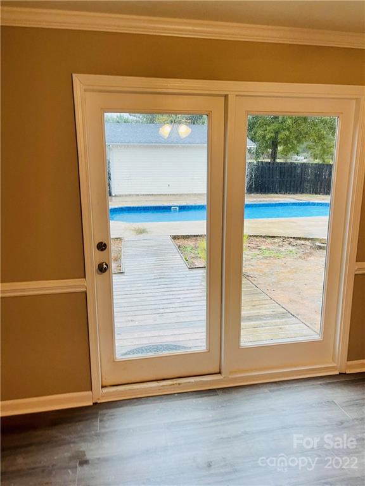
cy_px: 243
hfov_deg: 53.1
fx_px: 366
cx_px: 182
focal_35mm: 26
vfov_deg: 67.3
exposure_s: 1/60
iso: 80
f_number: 1.6
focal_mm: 5.1
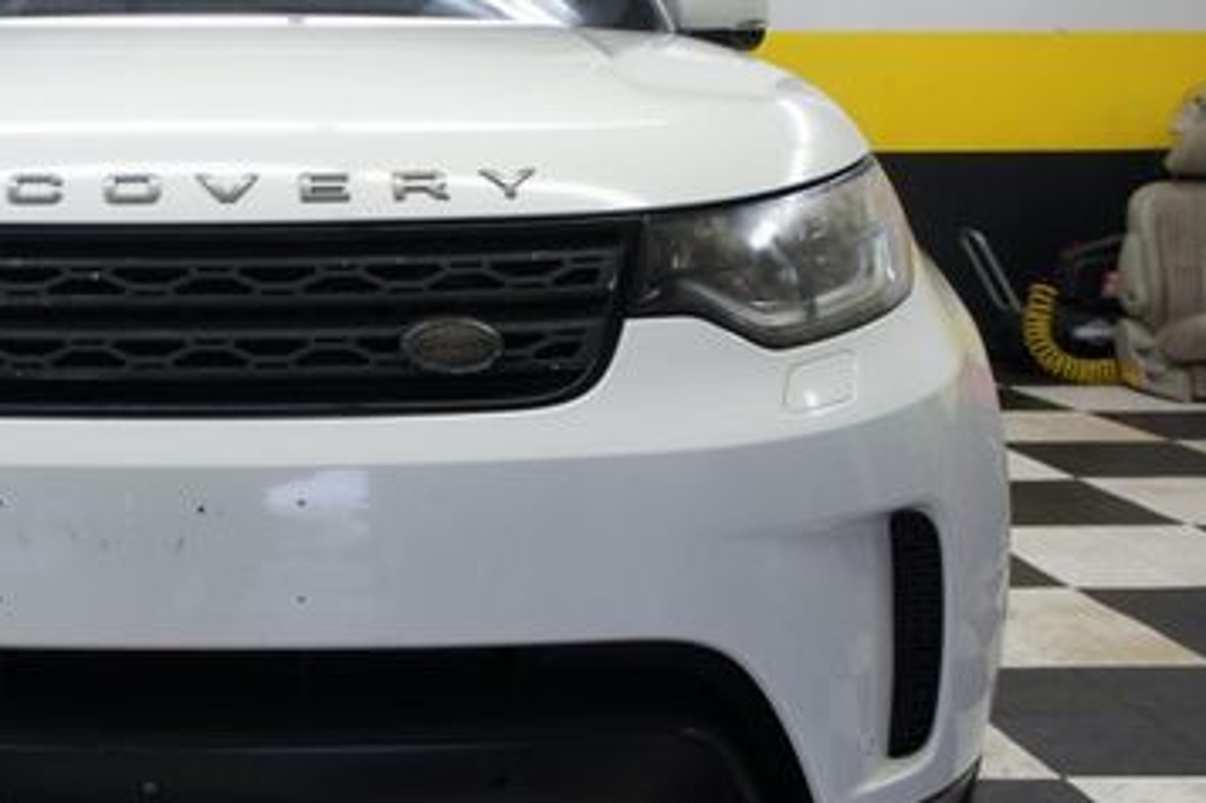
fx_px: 1808
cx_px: 152
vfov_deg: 25.0
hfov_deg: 35.0
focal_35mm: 54
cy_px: 420
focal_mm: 20
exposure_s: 1/30
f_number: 4
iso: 250
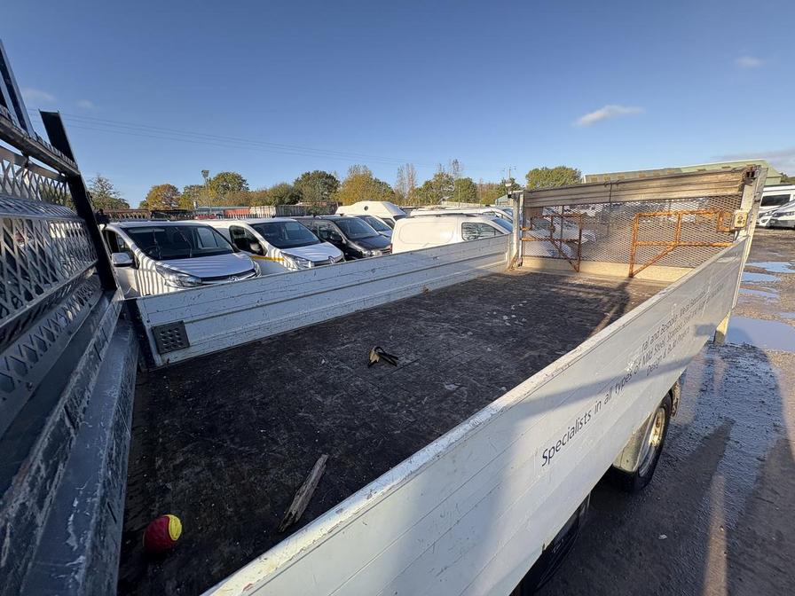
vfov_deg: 85.7
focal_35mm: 14
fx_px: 322
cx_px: 398
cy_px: 298
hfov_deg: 102.1
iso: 50
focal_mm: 2.22
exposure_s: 1/416
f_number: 2.2
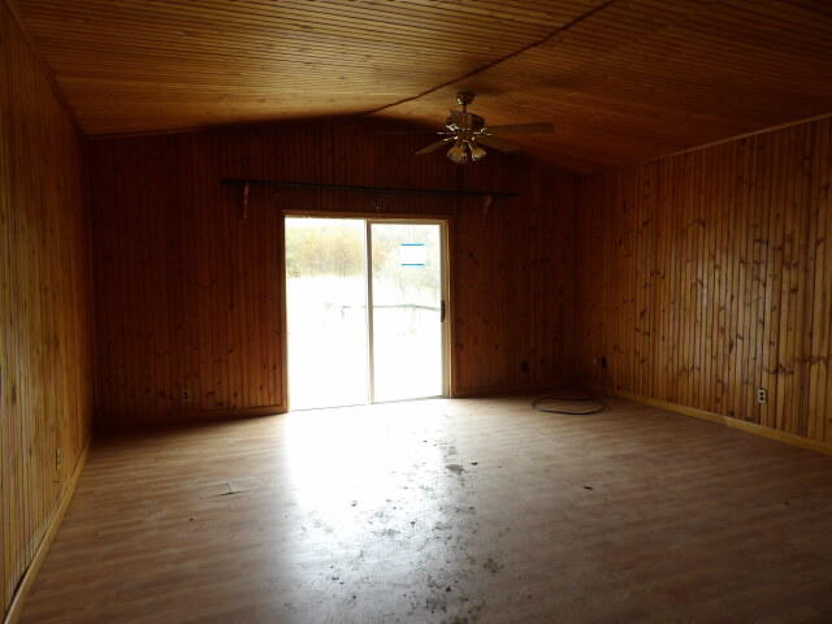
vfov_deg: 56.8
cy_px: 312
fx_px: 577
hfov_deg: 71.6
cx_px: 416
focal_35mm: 24
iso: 100
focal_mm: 4.3
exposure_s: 1/38
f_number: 3.2
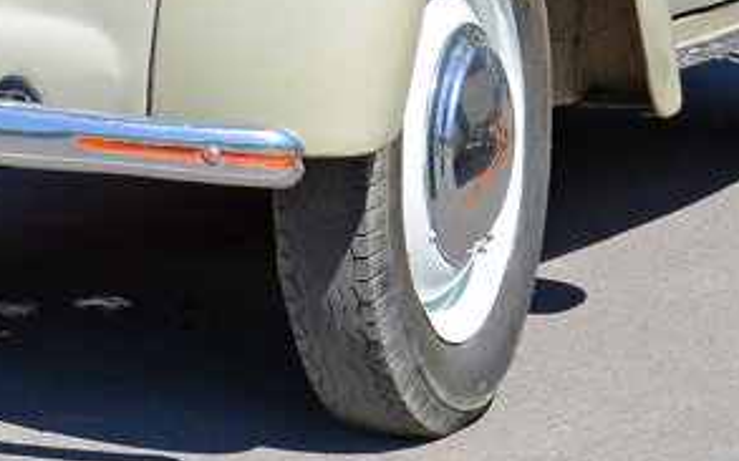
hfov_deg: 13.0
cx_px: -441
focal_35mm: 150
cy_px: -482
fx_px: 3020
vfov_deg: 8.3
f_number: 9
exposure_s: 1/320
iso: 100
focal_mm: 24
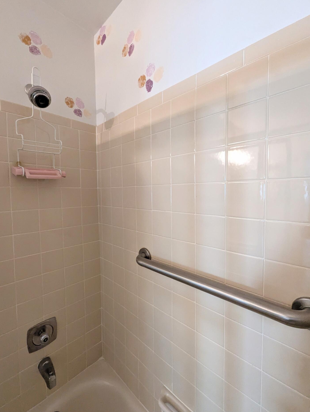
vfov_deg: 102.0
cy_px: 200
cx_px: 152
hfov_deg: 85.8
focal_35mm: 14
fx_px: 167
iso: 607
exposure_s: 1/40
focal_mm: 1.95
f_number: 2.2
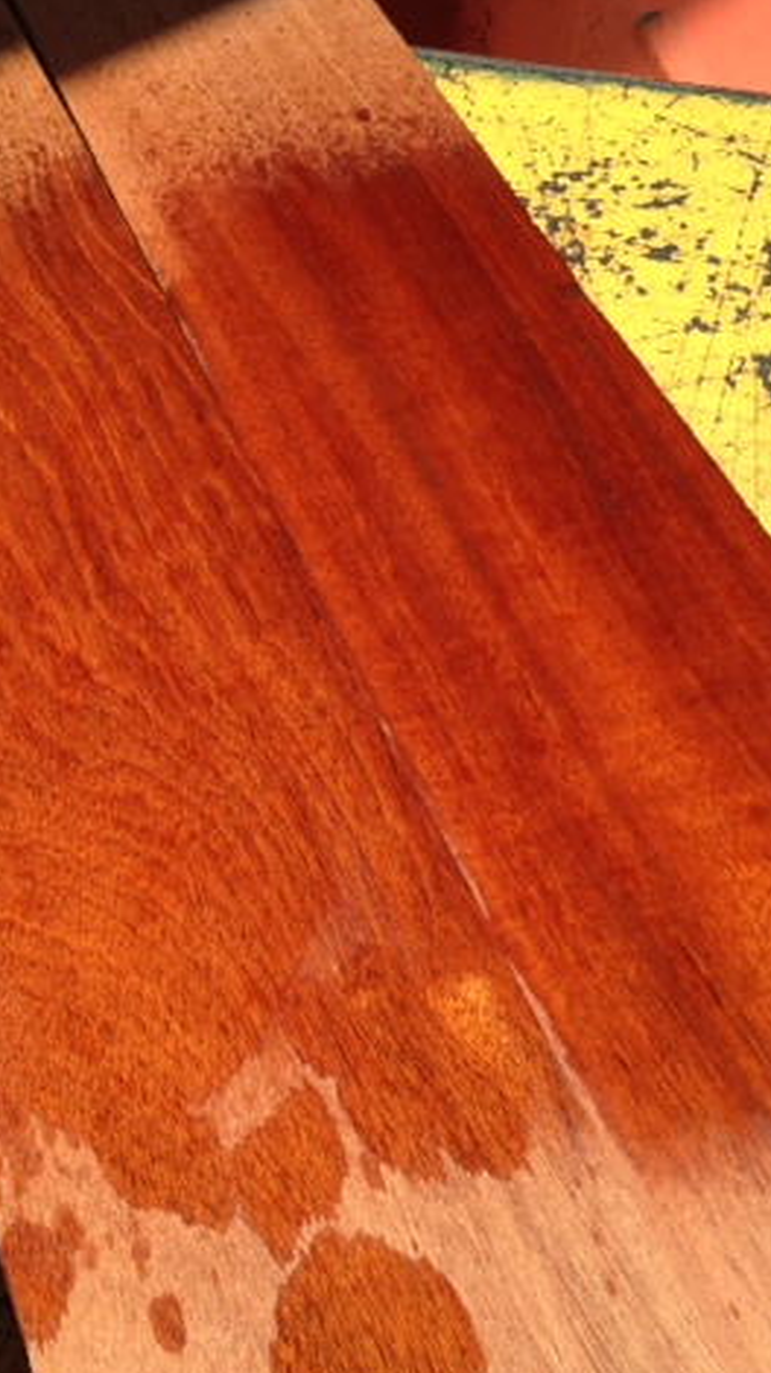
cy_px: 689
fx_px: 1783
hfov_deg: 24.4
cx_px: 304
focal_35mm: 49
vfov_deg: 42.1
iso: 50
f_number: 2.4
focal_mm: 4.12
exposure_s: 1/985
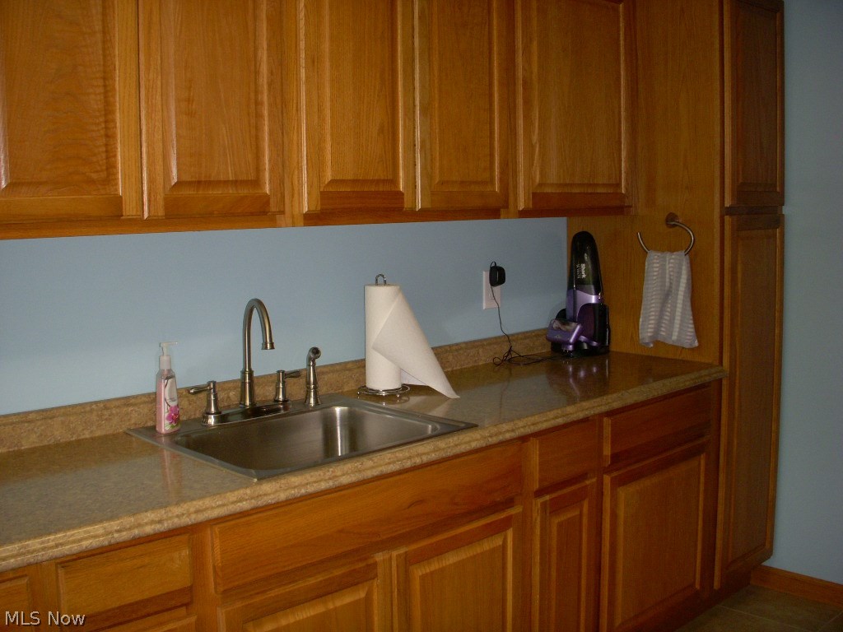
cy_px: 316
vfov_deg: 37.7
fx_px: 925
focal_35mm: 38
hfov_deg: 49.0
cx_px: 422
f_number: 3.3
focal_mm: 6.3
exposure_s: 1/50
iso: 160
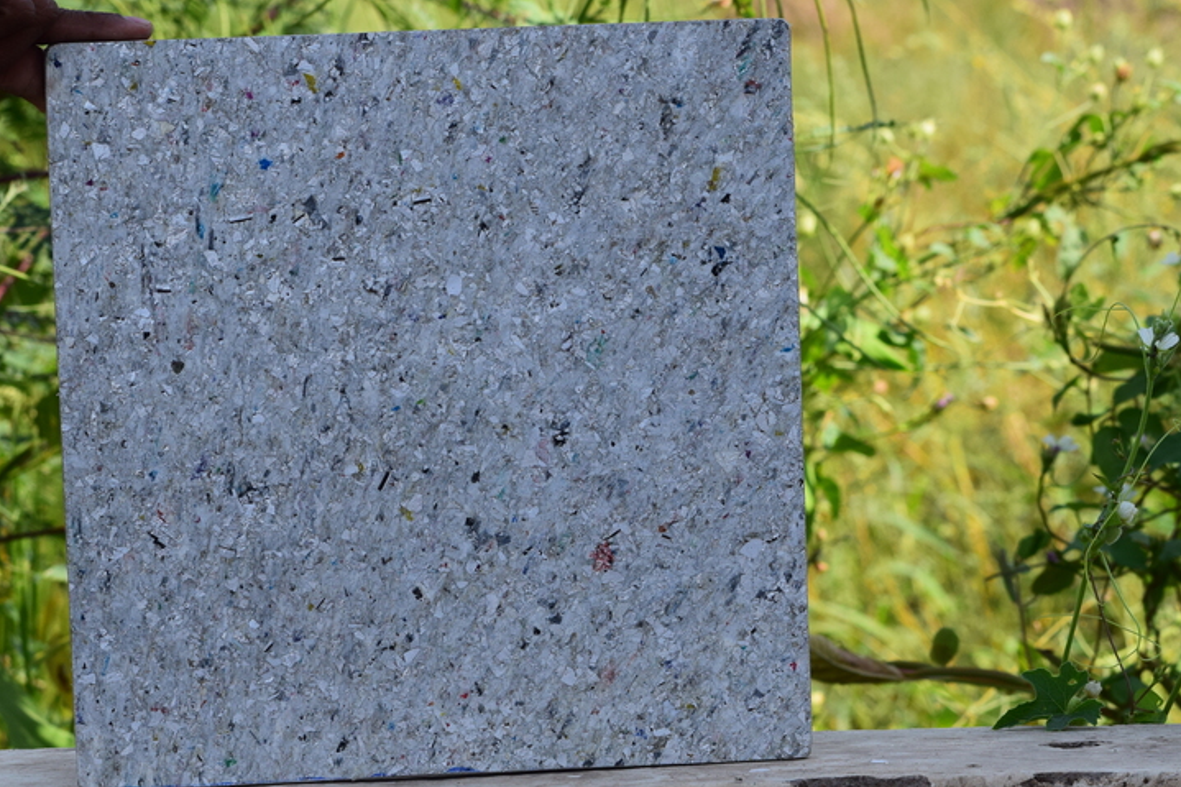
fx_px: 6297
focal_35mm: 192
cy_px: 454
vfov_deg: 7.1
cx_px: 493
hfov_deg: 10.7
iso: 400
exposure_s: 1/500
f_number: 11
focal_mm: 92
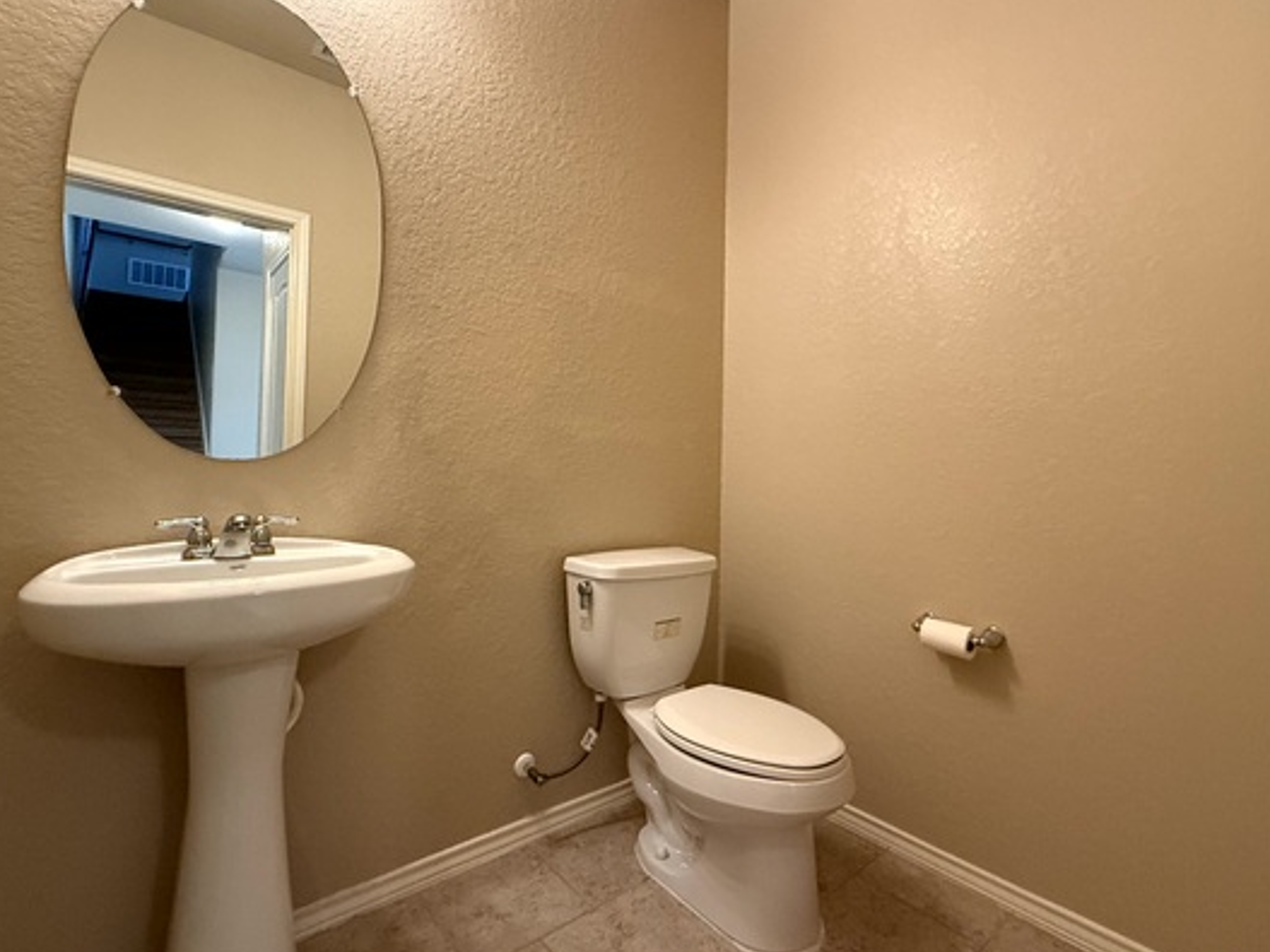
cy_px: 446
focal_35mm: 17
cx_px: 624
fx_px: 624
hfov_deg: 91.0
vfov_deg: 74.6
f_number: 2.2
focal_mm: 2.22
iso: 500
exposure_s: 1/60
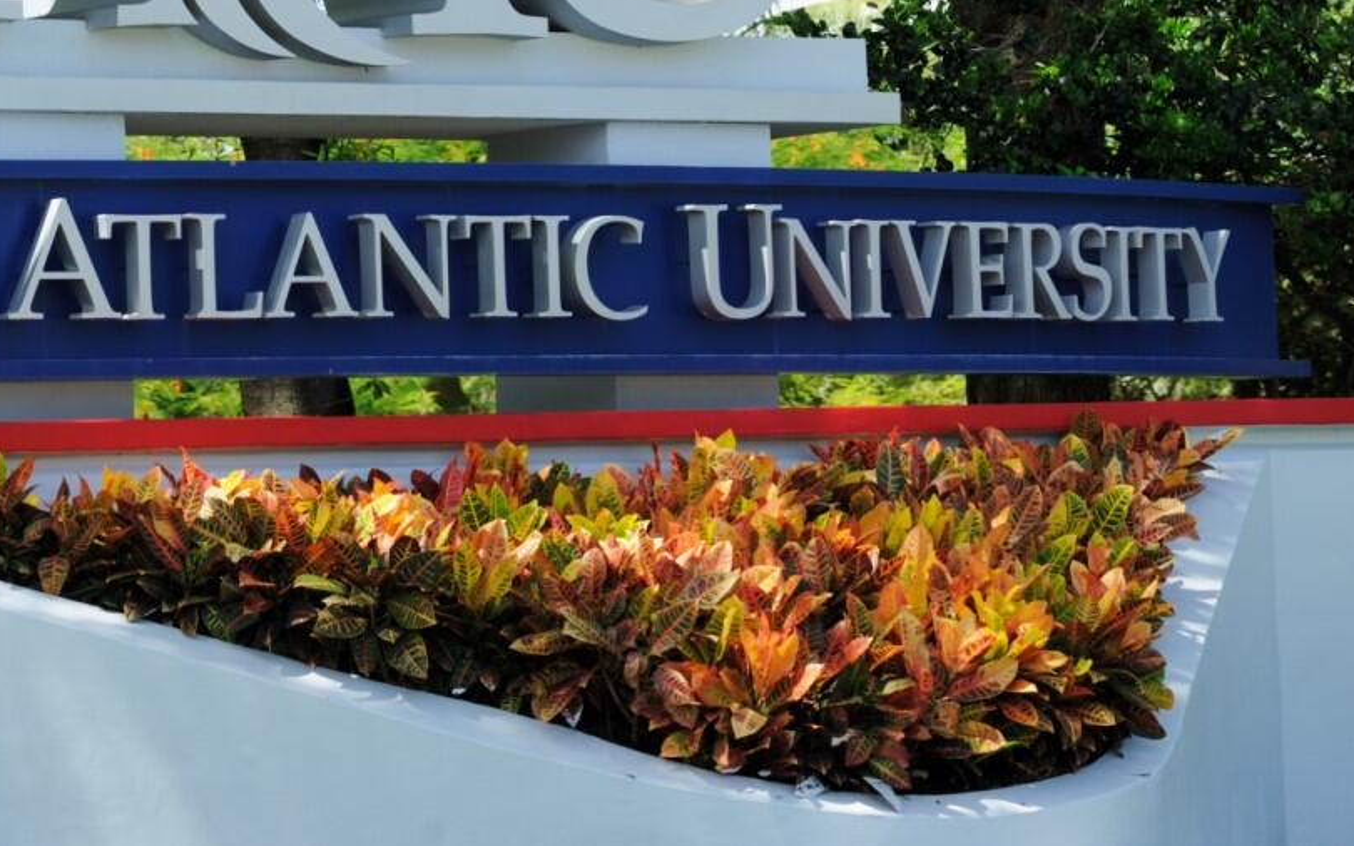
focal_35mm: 204
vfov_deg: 6.4
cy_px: 247
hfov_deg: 10.2
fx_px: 7527
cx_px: 268
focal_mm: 100
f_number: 8
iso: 200
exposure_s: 1/250
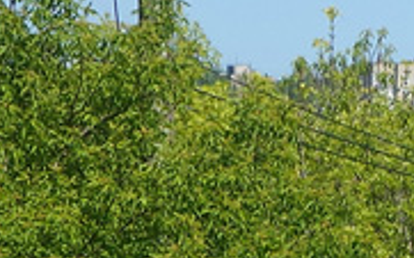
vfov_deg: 2.3
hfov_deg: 3.5
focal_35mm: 575
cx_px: 1340
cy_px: 326
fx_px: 6486
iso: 125
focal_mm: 31.48
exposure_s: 1/500
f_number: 6.3
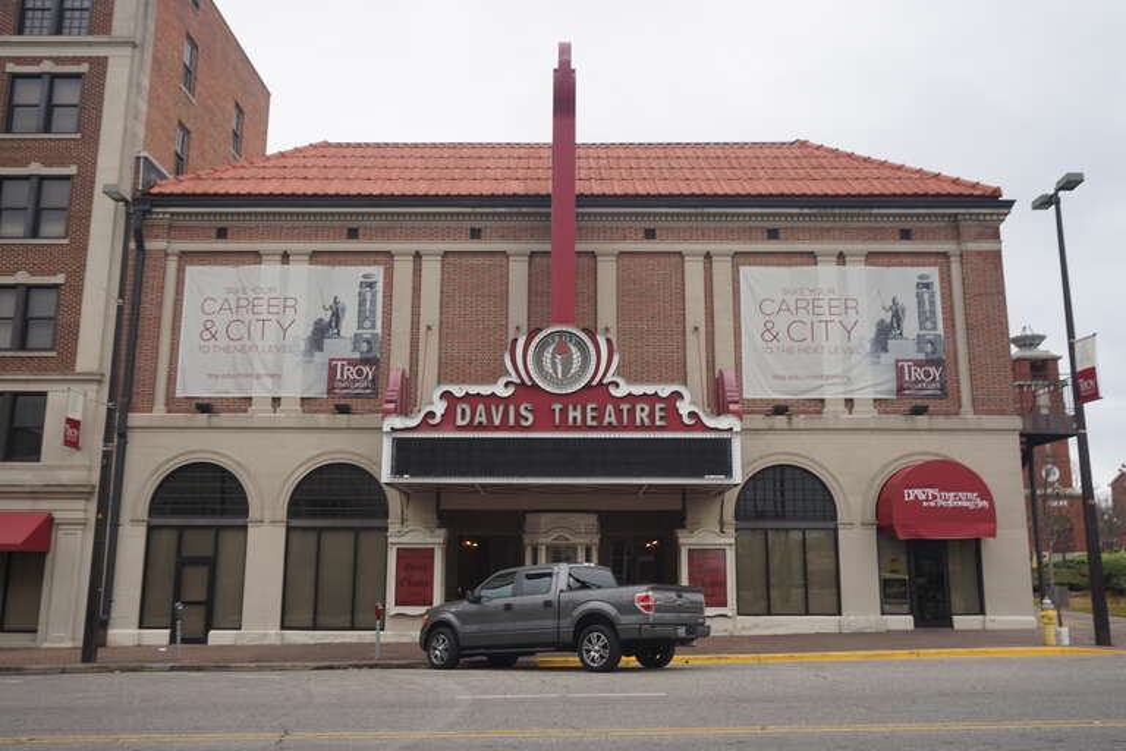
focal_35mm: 30
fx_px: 938
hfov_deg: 61.9
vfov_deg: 43.6
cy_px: 376
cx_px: 563
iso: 100
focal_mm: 20
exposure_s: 1/80
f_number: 5.6
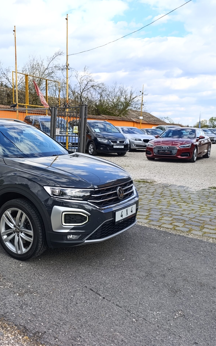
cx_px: 36
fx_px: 311
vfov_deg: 58.1
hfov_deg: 36.7
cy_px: 172
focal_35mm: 33
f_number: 1.6
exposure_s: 1/181
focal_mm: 6.14
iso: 50
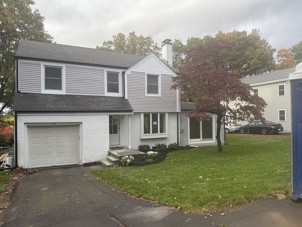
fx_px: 209
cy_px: 114
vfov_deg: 56.8
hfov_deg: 71.6
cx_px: 151
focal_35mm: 24
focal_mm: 6.76
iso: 80
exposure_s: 1/671
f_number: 1.78
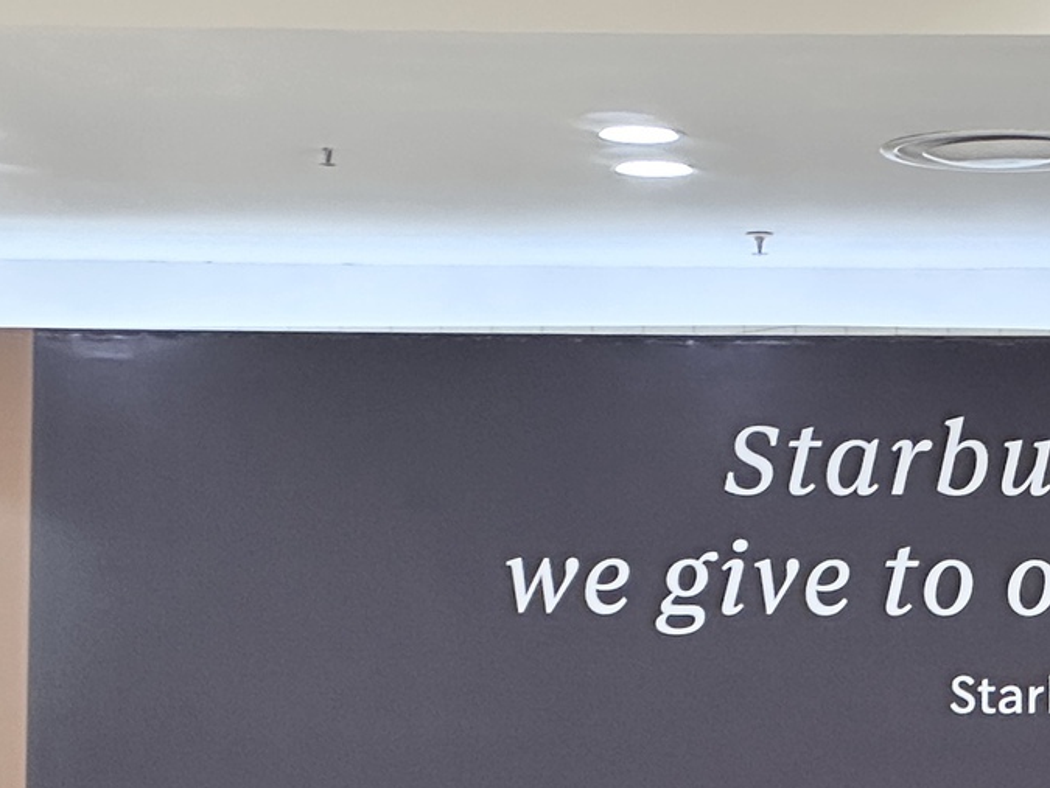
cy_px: 768
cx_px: 1350
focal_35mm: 228
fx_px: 6920
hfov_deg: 8.6
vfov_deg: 6.5
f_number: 2.8
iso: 160
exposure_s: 1/100
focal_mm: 9
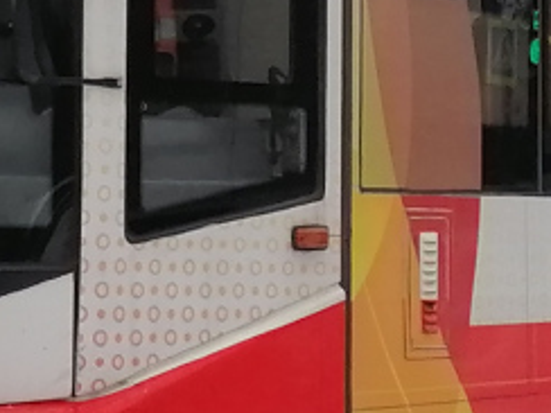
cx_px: 454
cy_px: -109
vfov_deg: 6.6
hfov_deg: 8.8
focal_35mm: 224
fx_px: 3566
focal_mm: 5.3
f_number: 1.8
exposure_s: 1/100
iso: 50
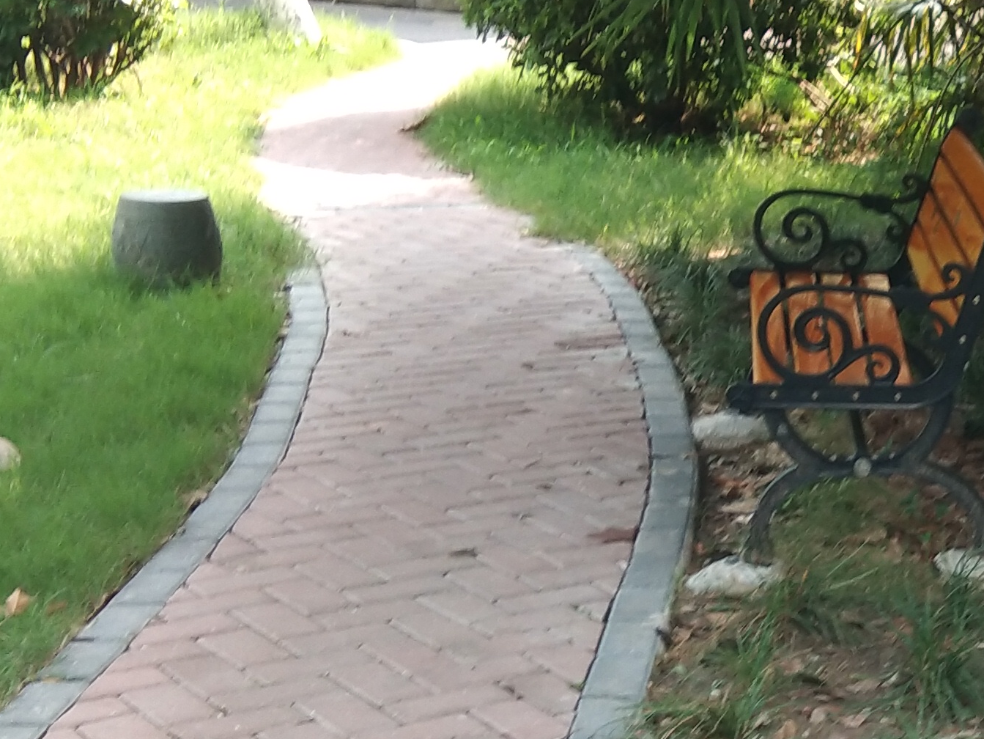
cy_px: 464
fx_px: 2730
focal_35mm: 96
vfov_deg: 15.4
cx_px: 1062
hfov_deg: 19.6
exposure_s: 1/100
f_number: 2.2
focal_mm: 3.69
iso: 50
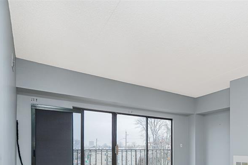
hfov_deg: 57.0
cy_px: 144
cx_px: 213
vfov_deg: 42.0
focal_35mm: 29
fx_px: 199
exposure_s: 1/40
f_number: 4.5
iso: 50
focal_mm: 16.5
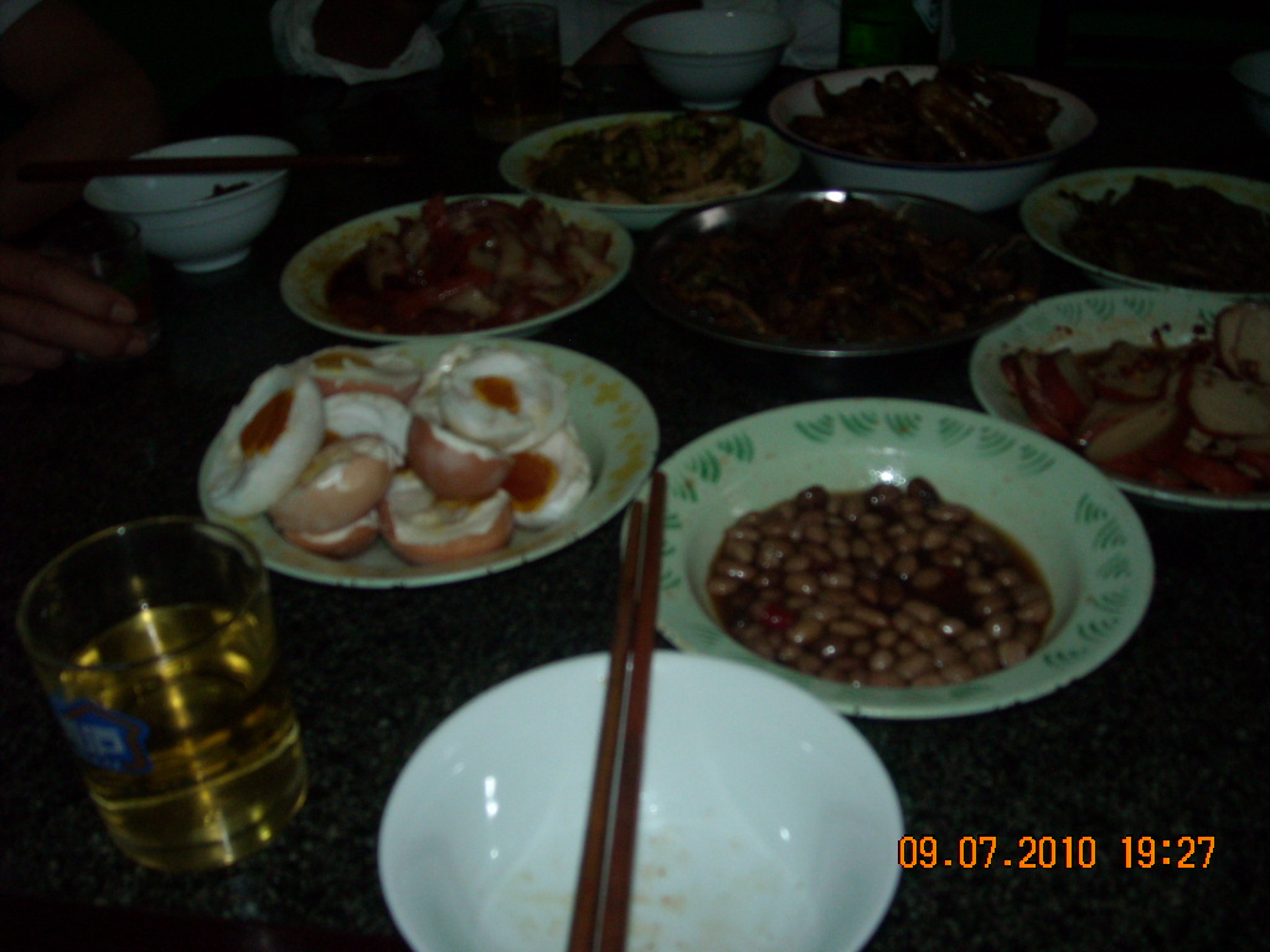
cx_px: 635
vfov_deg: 40.7
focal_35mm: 35
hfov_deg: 52.6
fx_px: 1284
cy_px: 476
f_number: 2.8
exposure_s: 1/60
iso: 200
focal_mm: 5.7
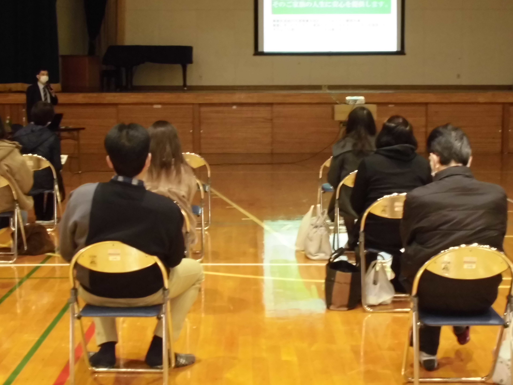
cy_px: 155
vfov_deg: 24.8
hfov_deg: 32.7
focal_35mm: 59
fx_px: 874
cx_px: 232
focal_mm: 8.9
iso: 400
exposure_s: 1/10
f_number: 4.8
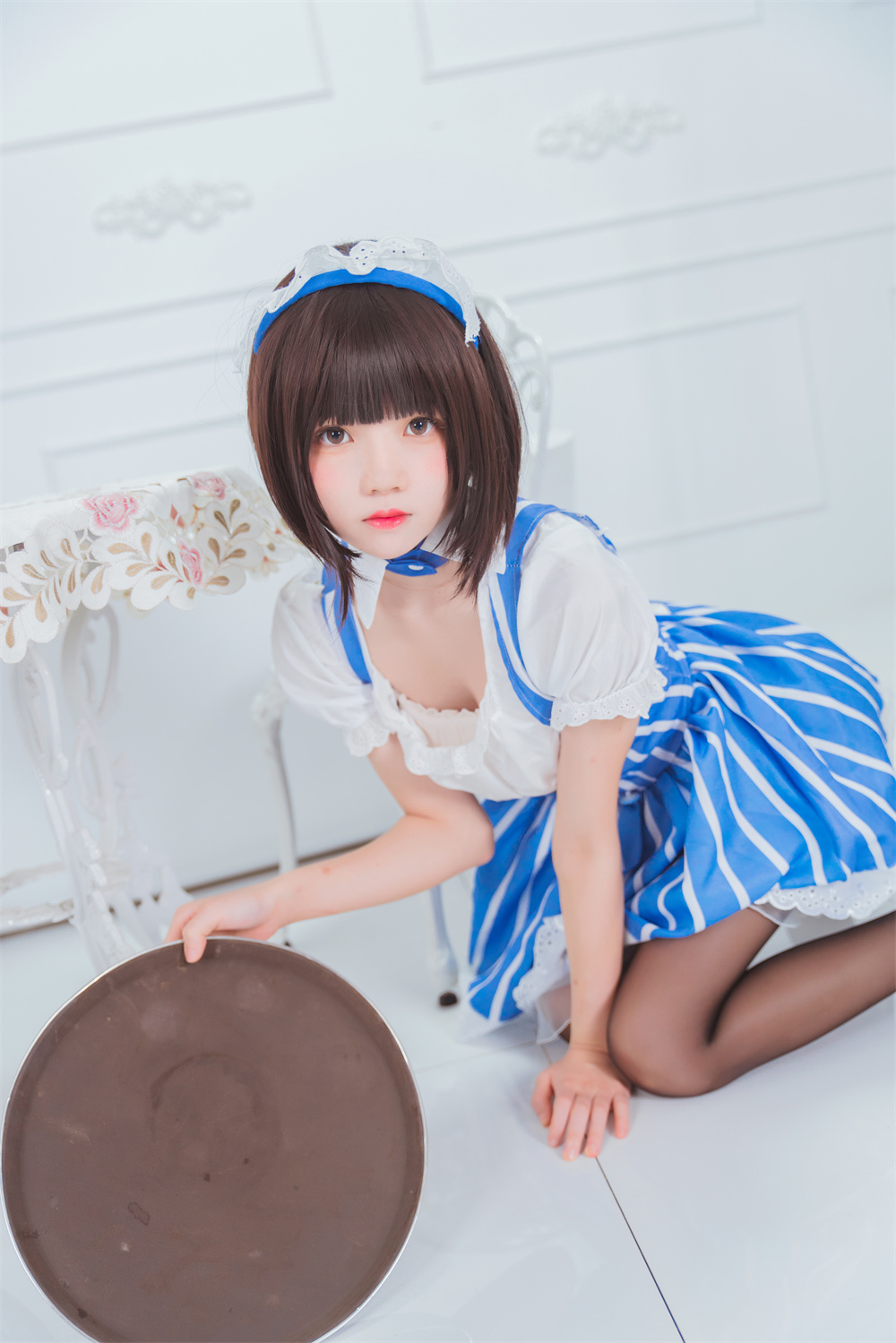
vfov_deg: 50.7
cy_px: 672
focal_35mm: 38
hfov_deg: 35.1
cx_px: 448
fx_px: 1418
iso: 1000
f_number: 2.8
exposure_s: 1/125
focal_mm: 38
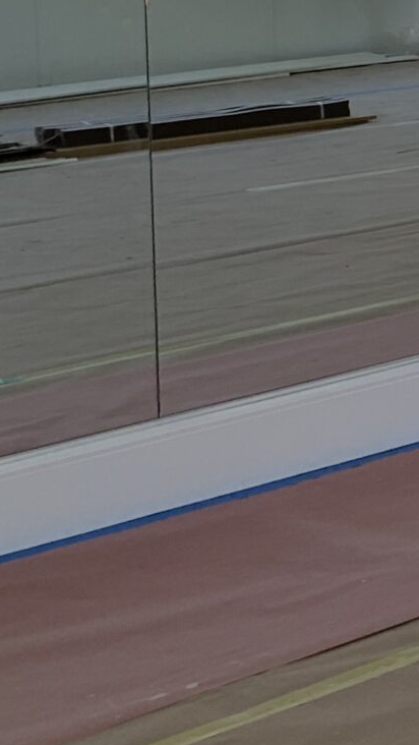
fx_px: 1954
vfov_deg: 20.8
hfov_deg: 10.0
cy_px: -15
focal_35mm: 99
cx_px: 1152
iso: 25
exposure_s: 1/121
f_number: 1.8
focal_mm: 4.25
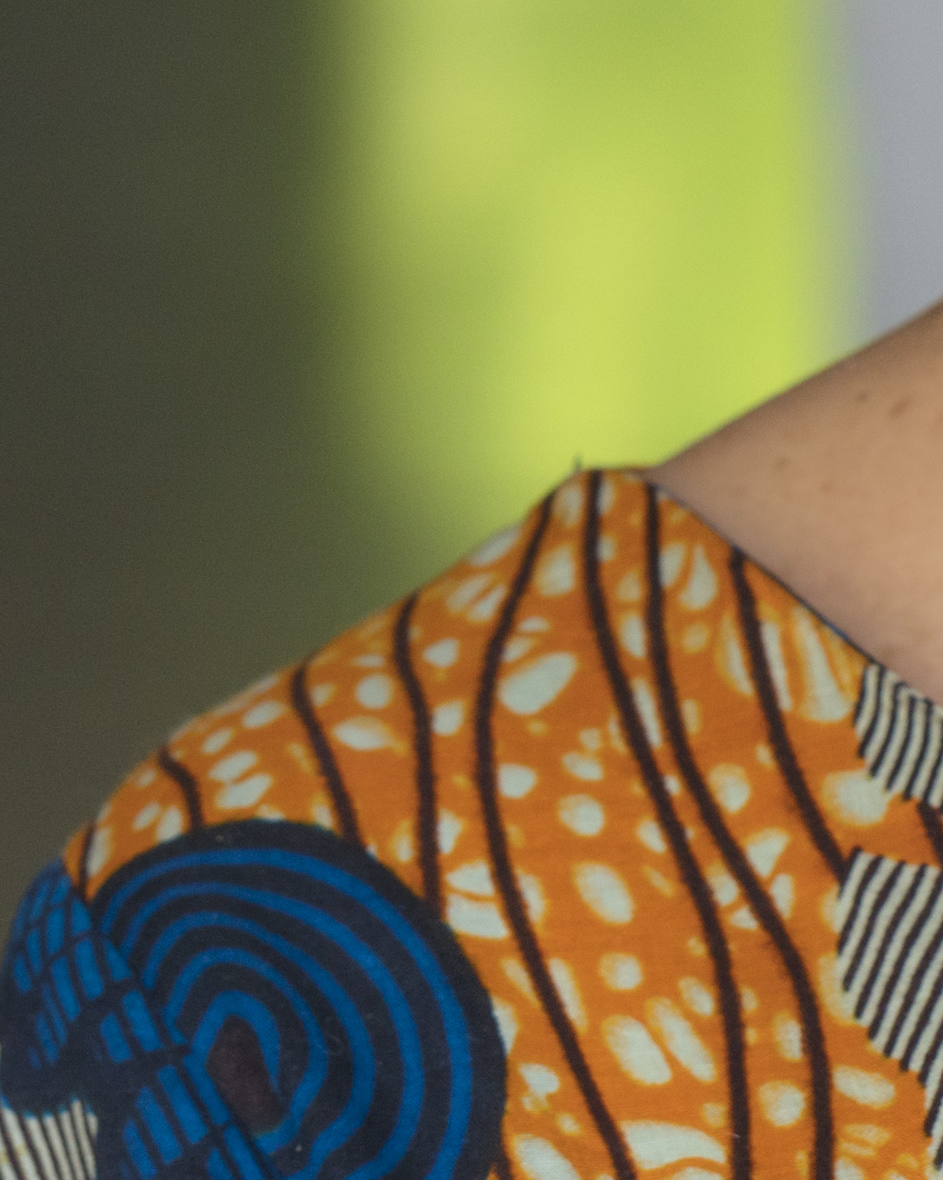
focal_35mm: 383
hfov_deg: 4.0
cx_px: 1576
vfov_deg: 5.0
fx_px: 13365
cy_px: -392
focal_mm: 85
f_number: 4.5
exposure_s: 1/100
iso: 500
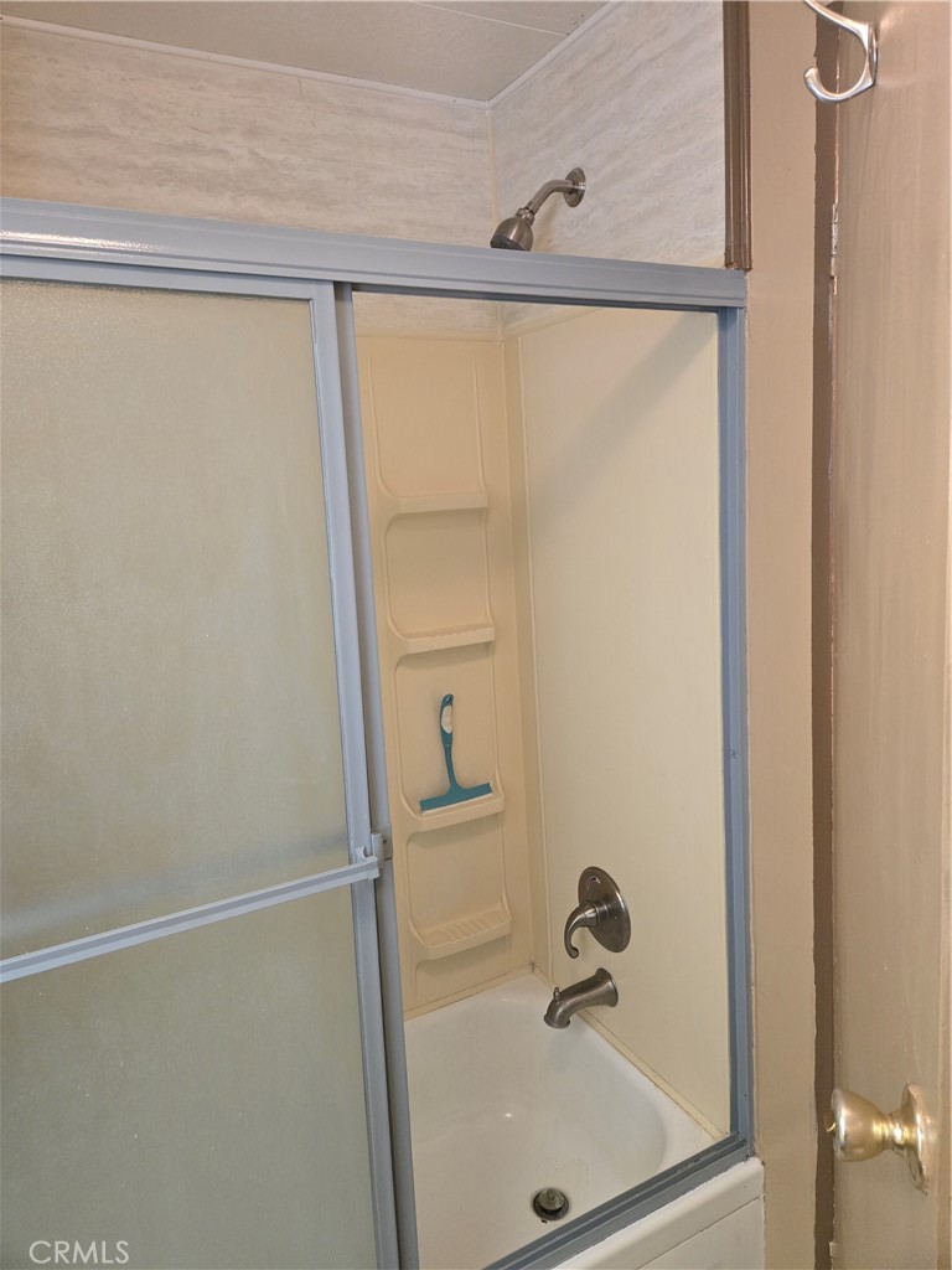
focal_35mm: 23
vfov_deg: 73.9
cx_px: 476
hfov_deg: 58.9
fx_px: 843
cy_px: 635
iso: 800
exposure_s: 1/120
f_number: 1.8
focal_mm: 5.4
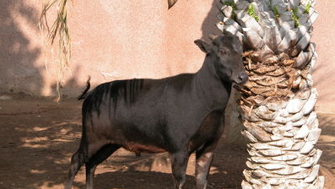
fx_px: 1209
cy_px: 102
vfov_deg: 8.9
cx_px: 168
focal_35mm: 136
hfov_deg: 15.8
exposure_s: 1/220
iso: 100
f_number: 4.8
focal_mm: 31.9
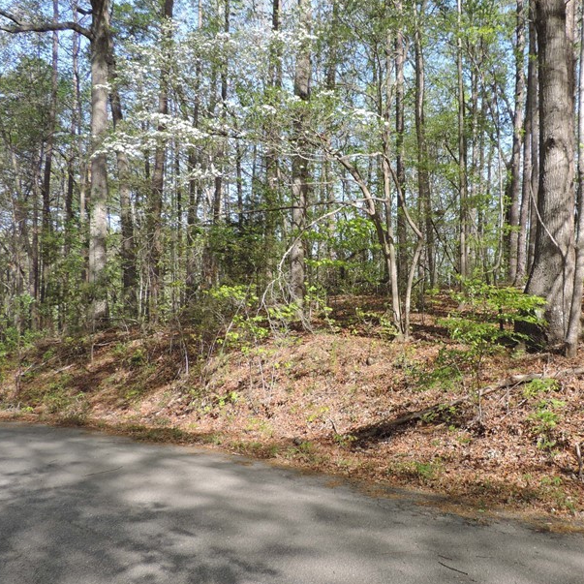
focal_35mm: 36
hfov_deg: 45.3
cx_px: 396
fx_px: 687
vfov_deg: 46.0
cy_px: 303
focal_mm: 4.3
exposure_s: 1/250
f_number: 3
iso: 80
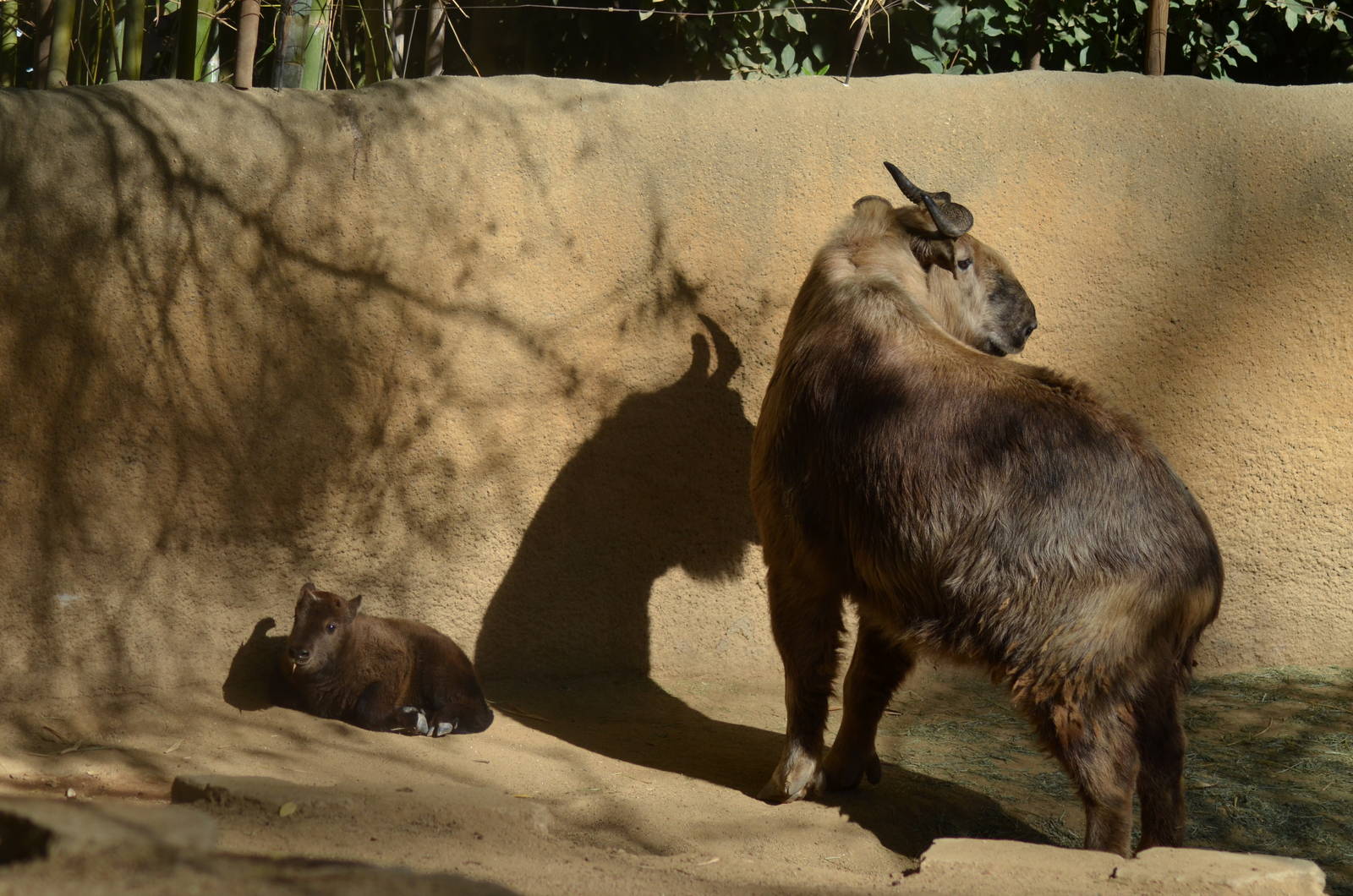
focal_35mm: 232
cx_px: 676
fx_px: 8721
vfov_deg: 5.9
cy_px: 448
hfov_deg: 8.9
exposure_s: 1/2000
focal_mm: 155
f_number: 5.6
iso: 400
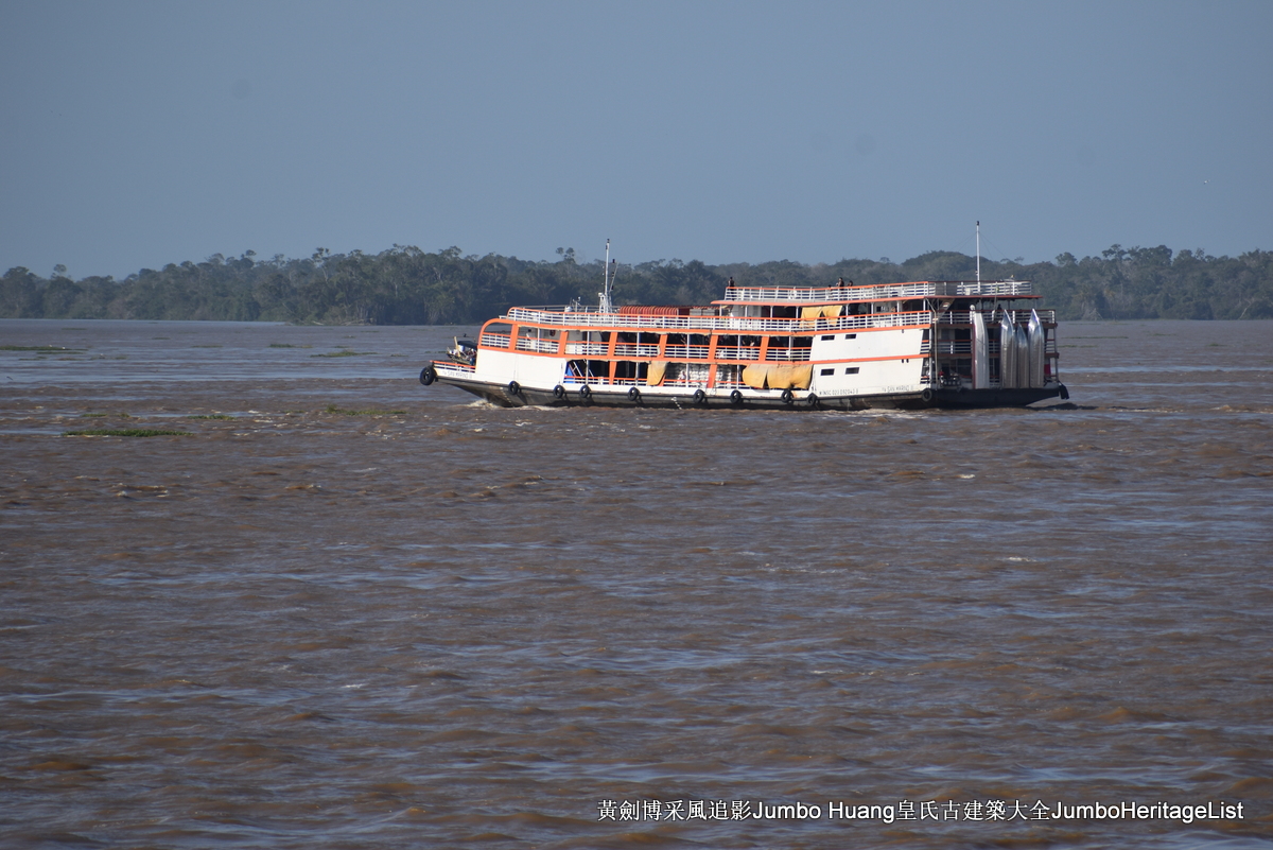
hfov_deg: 4.6
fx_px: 15917
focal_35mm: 450
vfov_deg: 3.1
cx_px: 636
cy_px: 425
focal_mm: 300
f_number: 8
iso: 100
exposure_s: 1/500
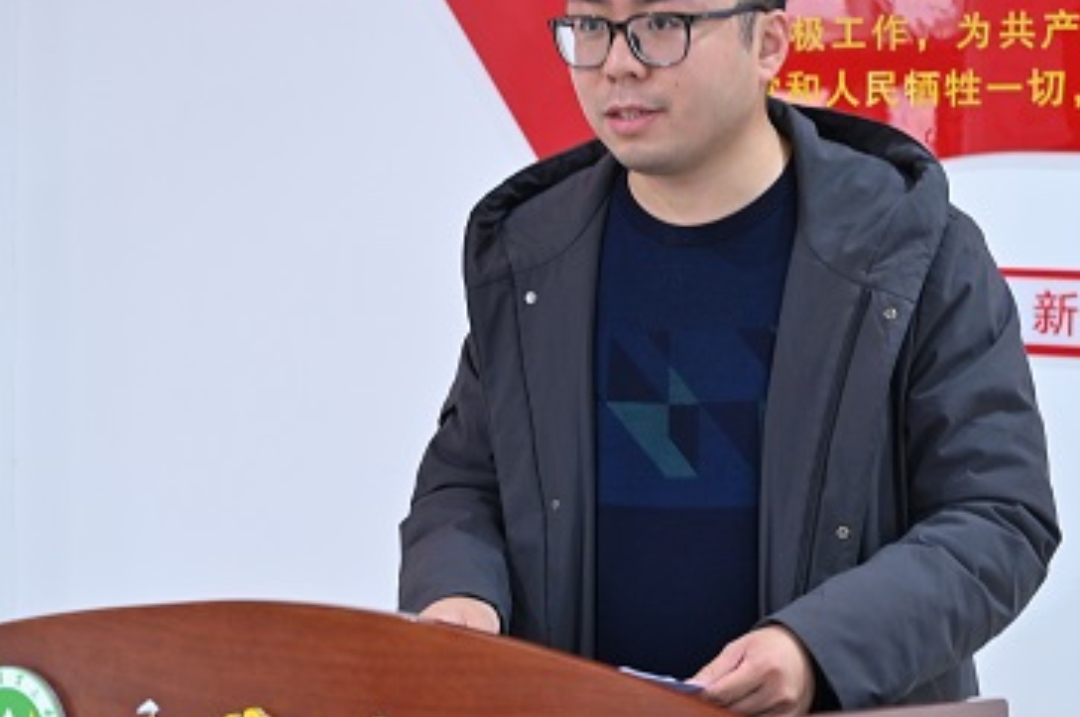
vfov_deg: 16.8
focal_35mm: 81
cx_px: 720
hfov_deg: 25.0
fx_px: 2427
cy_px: 290
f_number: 4
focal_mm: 49
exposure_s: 1/30
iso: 1600
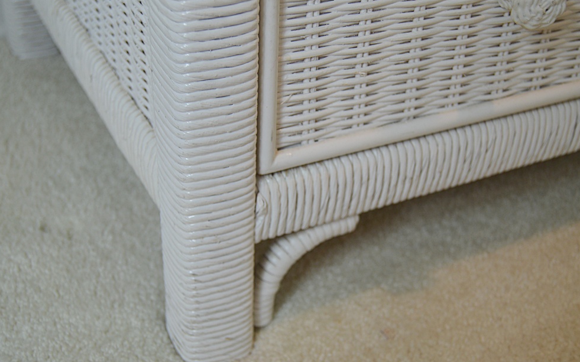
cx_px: 291
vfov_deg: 23.8
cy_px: 184
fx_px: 862
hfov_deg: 37.2
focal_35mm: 55
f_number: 4.5
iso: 500
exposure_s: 1/60
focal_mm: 35
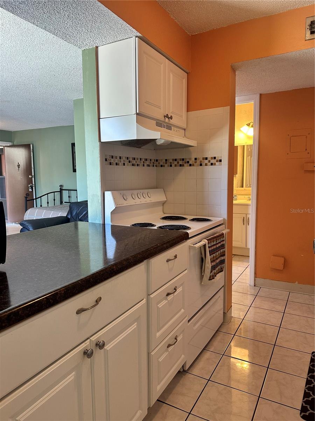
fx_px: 291
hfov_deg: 56.8
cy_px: 210
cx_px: 158
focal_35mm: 24
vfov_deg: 71.6
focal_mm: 6.86
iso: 160
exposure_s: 1/120
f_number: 1.78
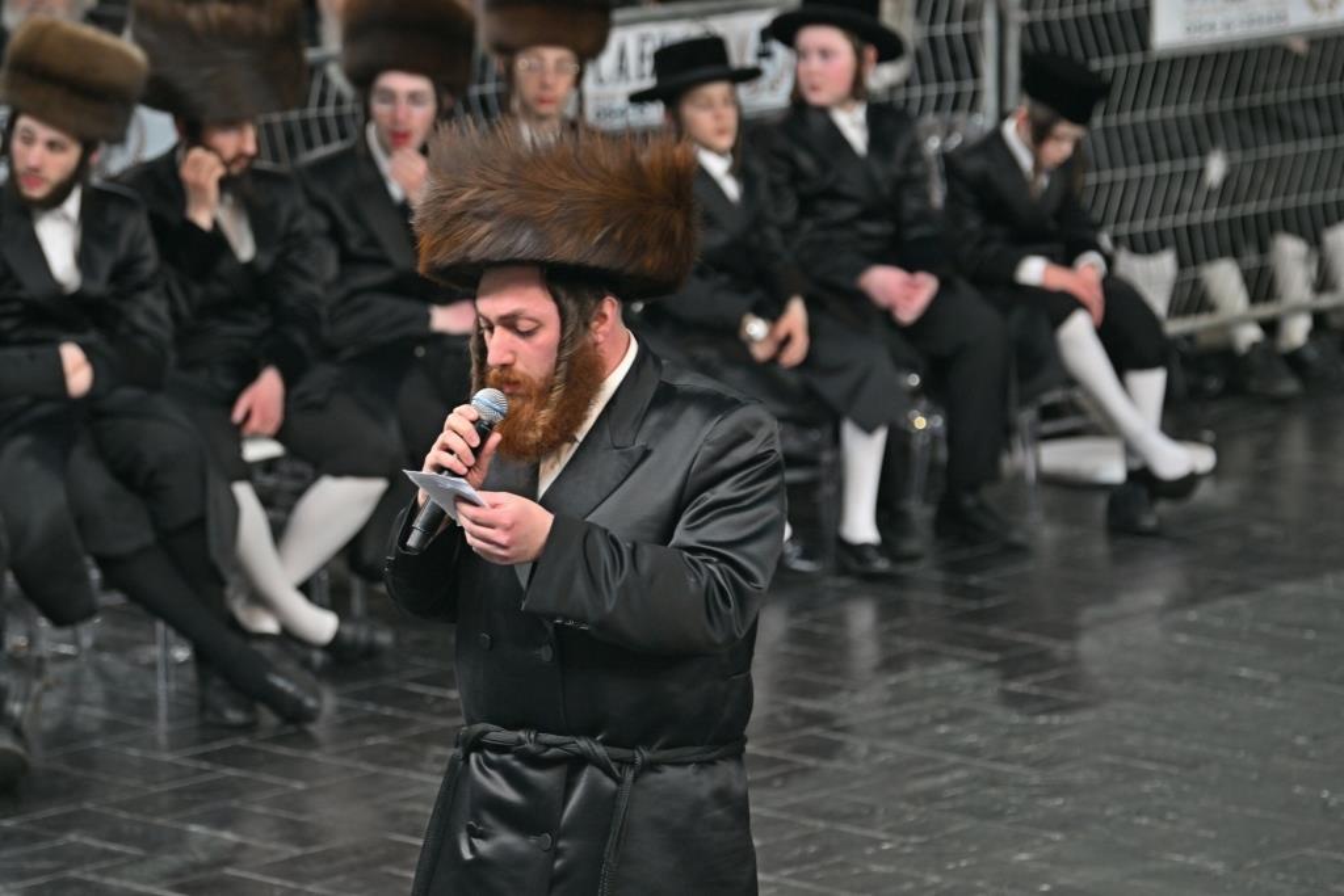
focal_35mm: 195
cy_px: 448
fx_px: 7281
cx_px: 672
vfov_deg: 7.0
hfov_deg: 10.5
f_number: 2.8
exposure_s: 1/125
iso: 160
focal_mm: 130
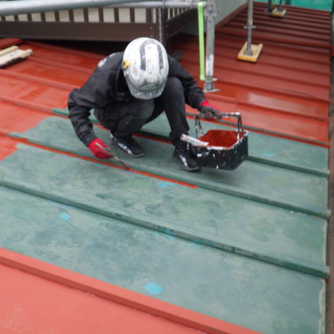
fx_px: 448
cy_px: 167
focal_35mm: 41
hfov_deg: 40.9
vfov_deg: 40.9
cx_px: 147
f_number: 3.8
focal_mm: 6.1
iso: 125
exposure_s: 1/200
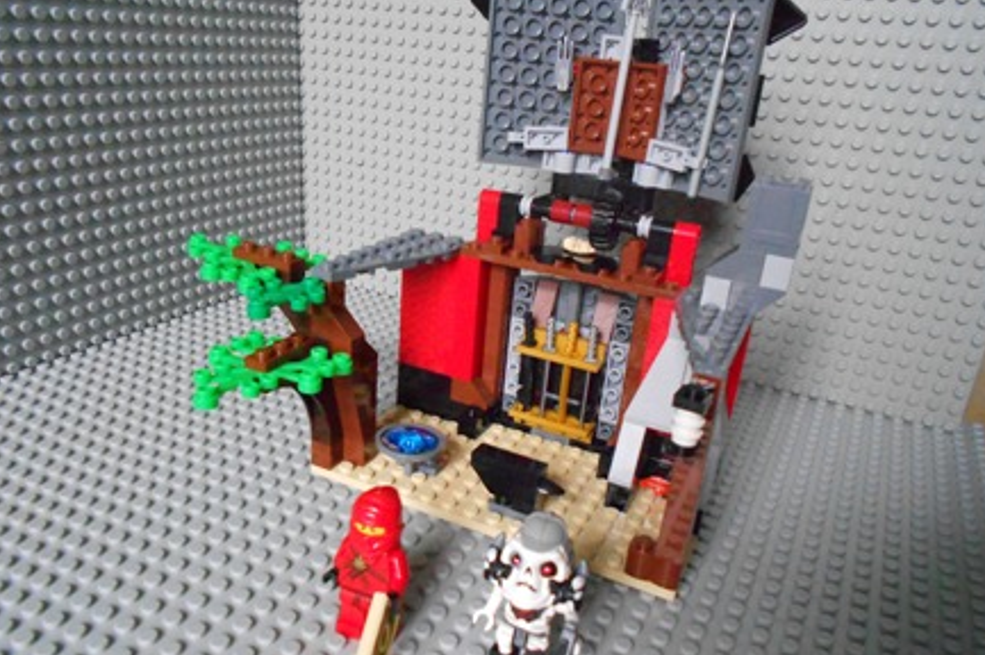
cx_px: 482
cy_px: 355
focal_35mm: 28
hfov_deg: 65.5
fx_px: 766
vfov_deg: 46.3
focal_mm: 4.6
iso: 800
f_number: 3.2
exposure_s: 1/40
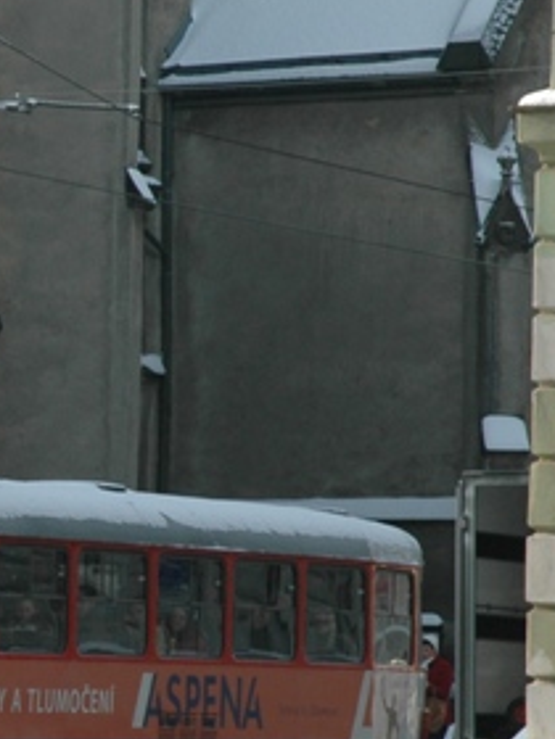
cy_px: 443
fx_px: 6157
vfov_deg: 6.9
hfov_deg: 5.1
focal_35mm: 288
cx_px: -243
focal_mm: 60
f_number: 7.1
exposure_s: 1/200
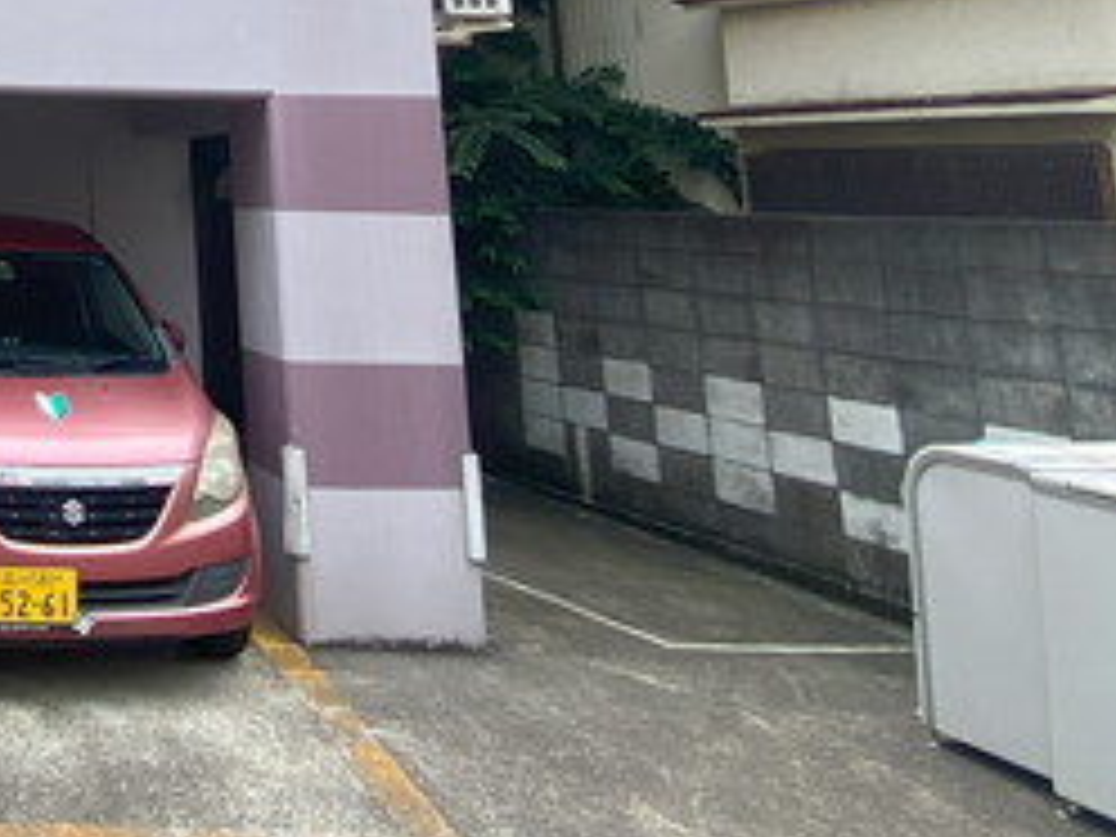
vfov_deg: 29.8
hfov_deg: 36.2
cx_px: -180
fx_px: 1354
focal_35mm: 42
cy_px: -148
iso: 20
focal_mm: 1.54
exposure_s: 1/406
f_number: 2.4
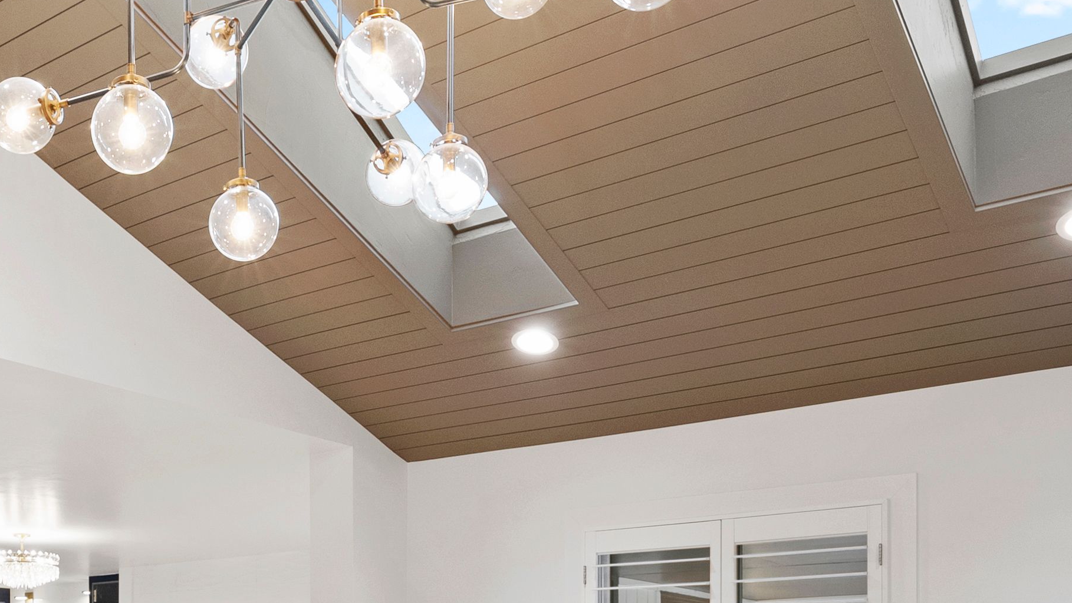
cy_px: 714
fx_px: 1251
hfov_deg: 43.9
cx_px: 196
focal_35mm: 44
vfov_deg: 24.7
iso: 800
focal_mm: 18
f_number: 8
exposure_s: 1/13
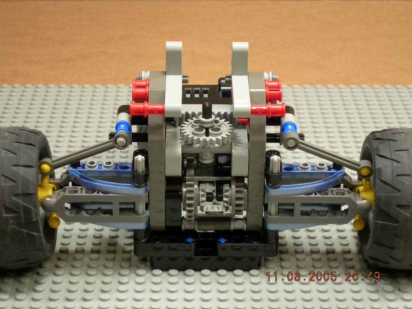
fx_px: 1357
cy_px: 154
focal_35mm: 114
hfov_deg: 17.3
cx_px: 206
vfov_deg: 13.0
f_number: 4.9
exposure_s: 1/4.8
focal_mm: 23.4
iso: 50
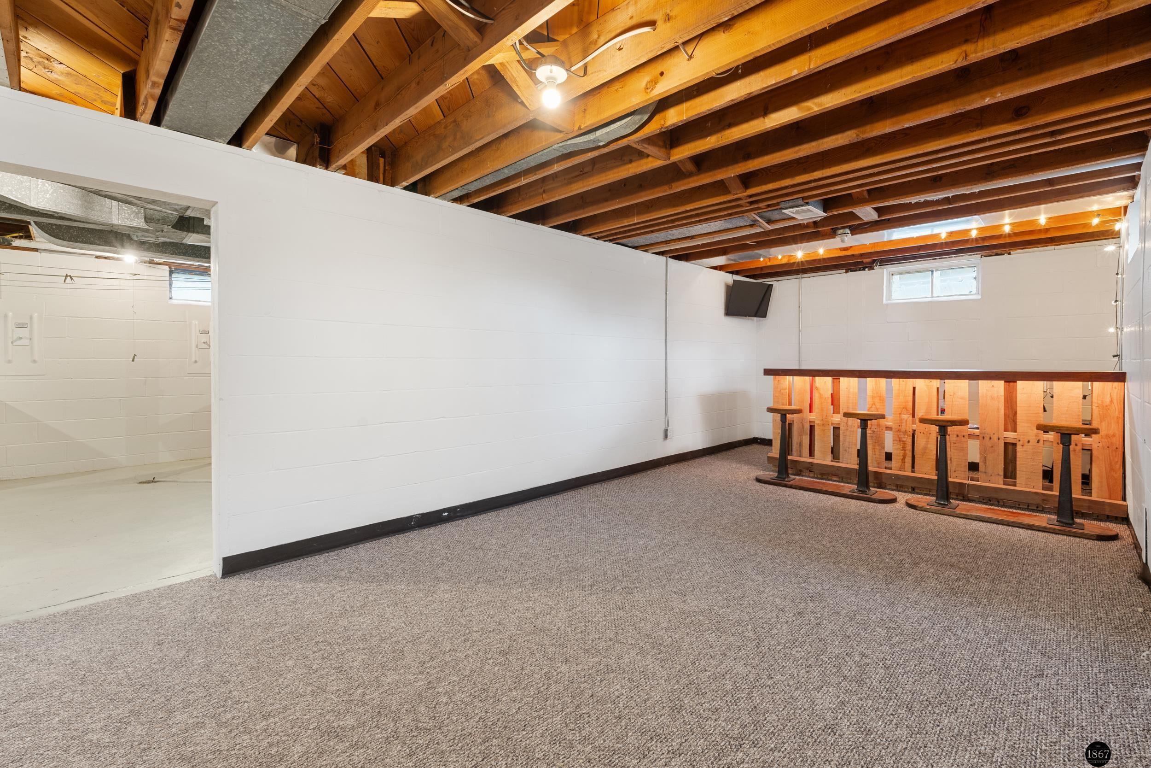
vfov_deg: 73.8
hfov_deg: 96.7
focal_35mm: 16
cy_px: 384
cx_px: 576
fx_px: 512
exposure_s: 1.6
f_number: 9
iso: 400
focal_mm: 16
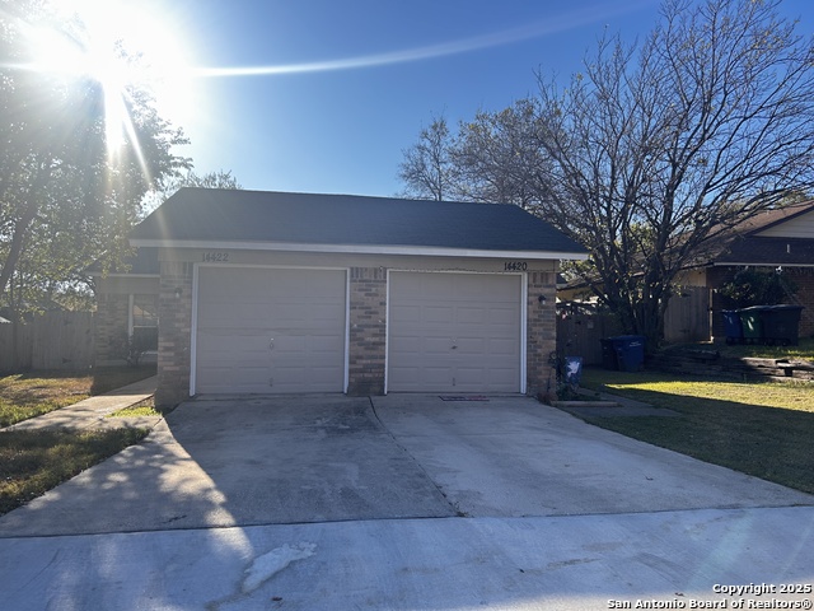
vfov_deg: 53.1
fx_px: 611
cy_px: 306
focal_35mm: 26
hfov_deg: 67.3
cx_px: 407
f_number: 1.5
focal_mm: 5.7
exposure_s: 1/1135
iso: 50
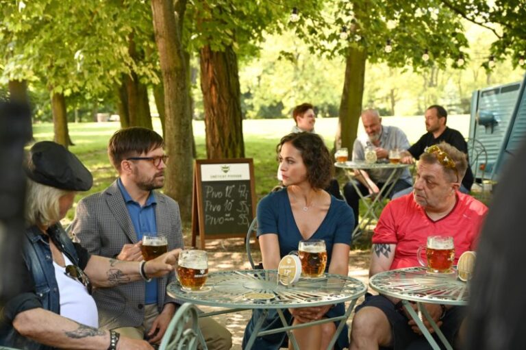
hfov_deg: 28.9
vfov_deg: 19.4
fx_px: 1022
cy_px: 175
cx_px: 263
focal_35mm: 70
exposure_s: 1/160
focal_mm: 70
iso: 640
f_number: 5.6
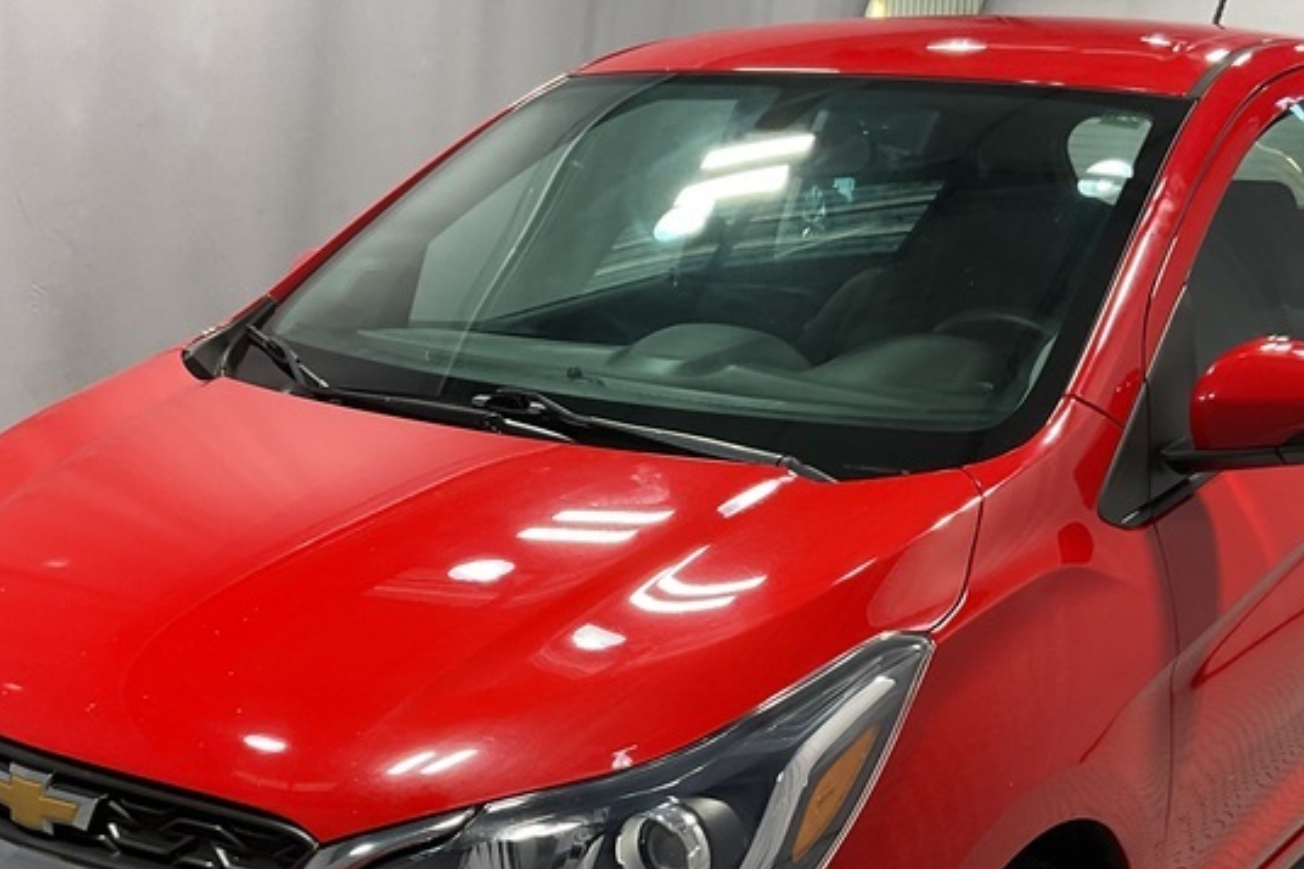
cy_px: 728
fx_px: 1955
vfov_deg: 24.5
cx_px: 747
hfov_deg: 36.8
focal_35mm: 54
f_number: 1.8
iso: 64
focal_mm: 3
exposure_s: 1/100
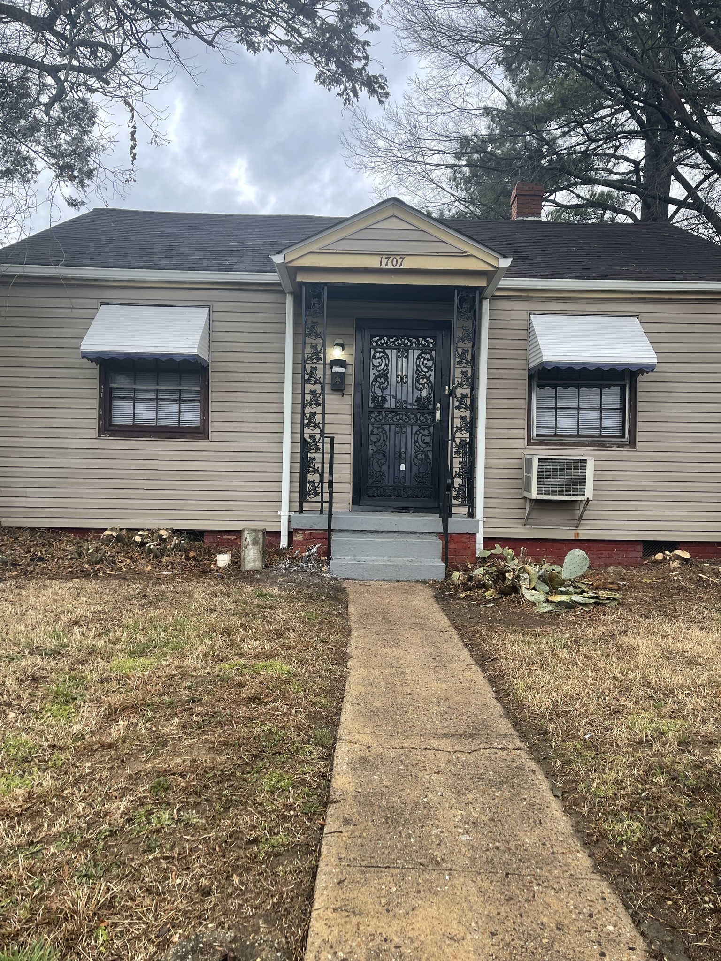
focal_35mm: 26
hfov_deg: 53.1
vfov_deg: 67.3
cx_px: 360
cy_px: 480
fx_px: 722
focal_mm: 5.1
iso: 32
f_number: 1.6
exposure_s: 1/154
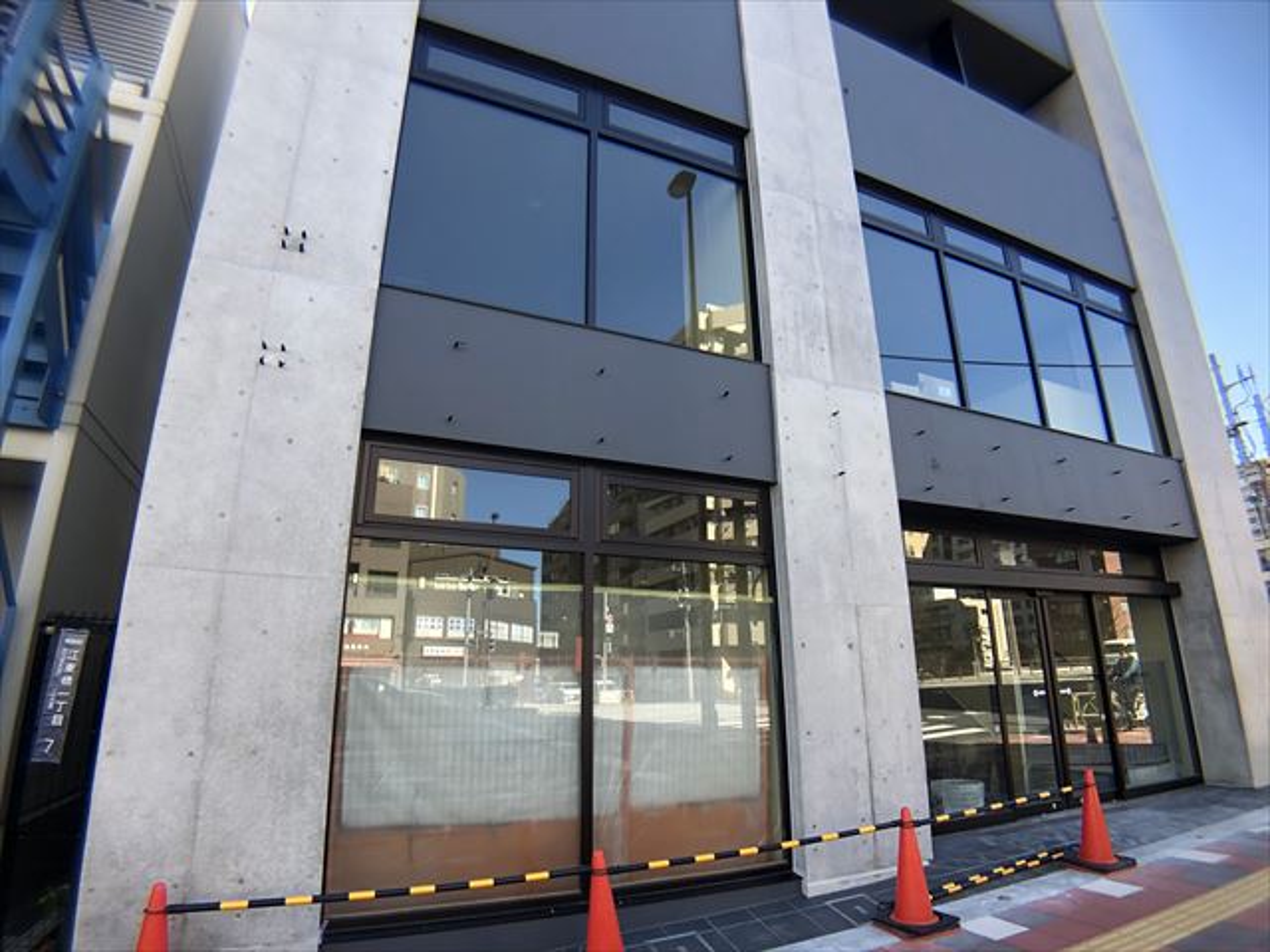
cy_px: 476
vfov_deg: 49.7
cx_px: 635
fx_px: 1027
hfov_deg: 63.4
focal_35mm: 28
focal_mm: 3.99
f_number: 1.8
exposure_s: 1/255
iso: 20
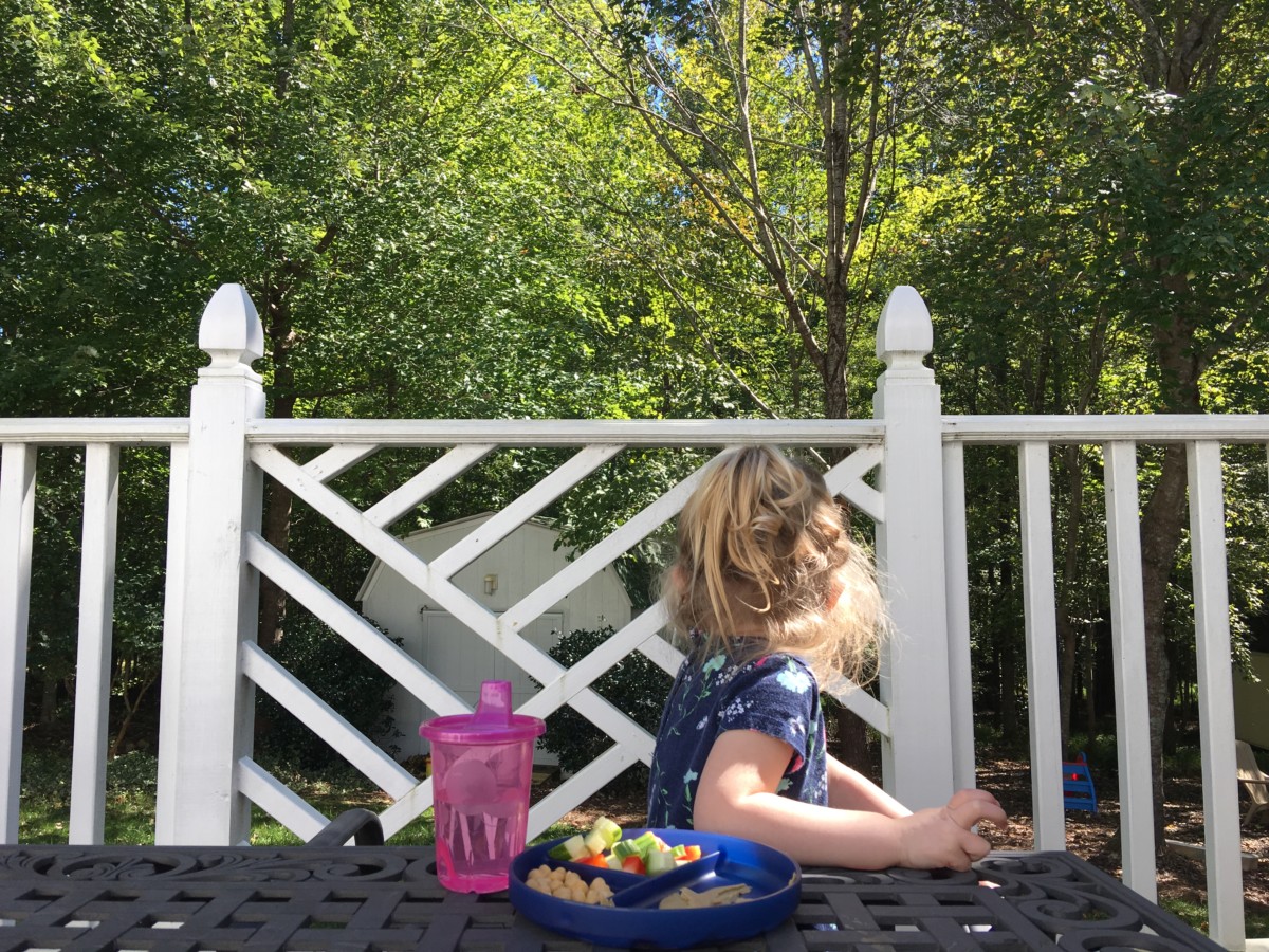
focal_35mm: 29
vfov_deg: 48.2
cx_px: 634
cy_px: 476
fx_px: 1063
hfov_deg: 61.7
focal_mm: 4.15
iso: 25
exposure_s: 1/343
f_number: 2.2
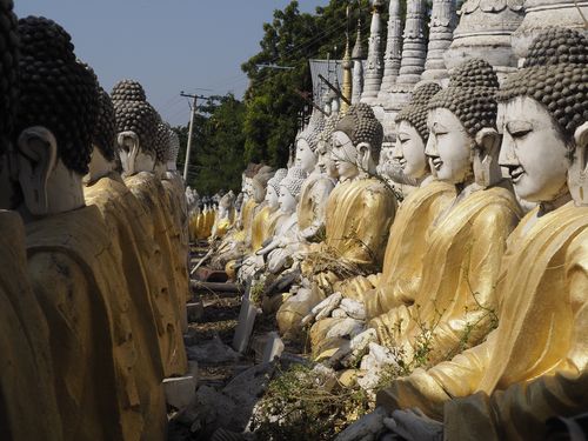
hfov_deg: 28.6
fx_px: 1155
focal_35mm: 68
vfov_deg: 21.6
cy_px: 220
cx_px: 294
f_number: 11
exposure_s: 1/500
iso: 200
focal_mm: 34
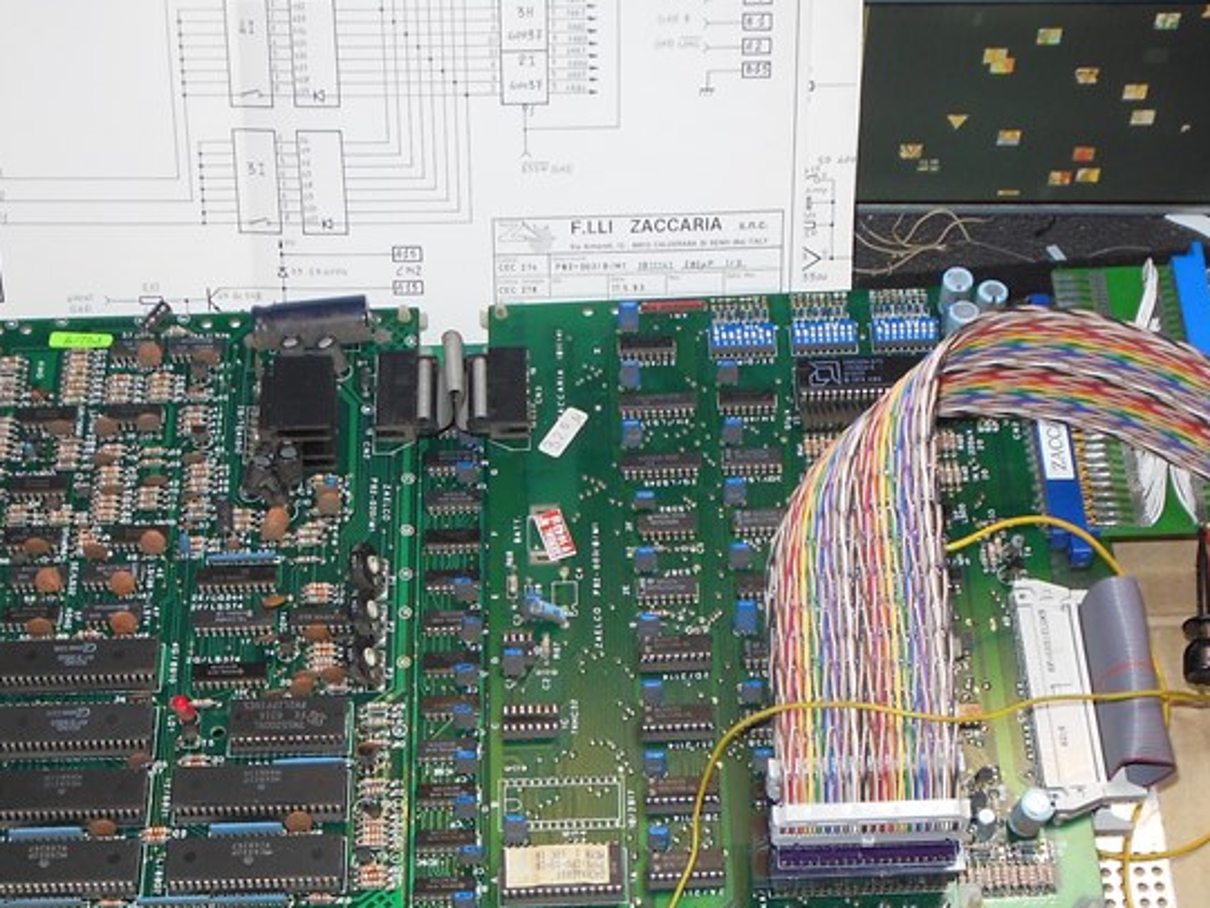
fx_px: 1923
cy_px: 762
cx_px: 569
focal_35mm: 55
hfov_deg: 34.9
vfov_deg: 25.9
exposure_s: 1/30
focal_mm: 5.2
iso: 125
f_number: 3.3
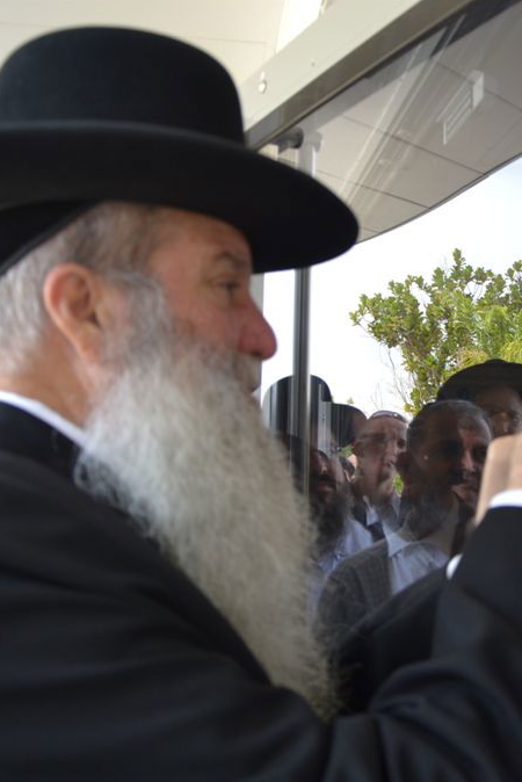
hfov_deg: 31.5
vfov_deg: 47.4
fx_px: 891
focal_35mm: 41
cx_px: 448
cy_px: 389
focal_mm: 18
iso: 100
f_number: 3.5
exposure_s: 1/60
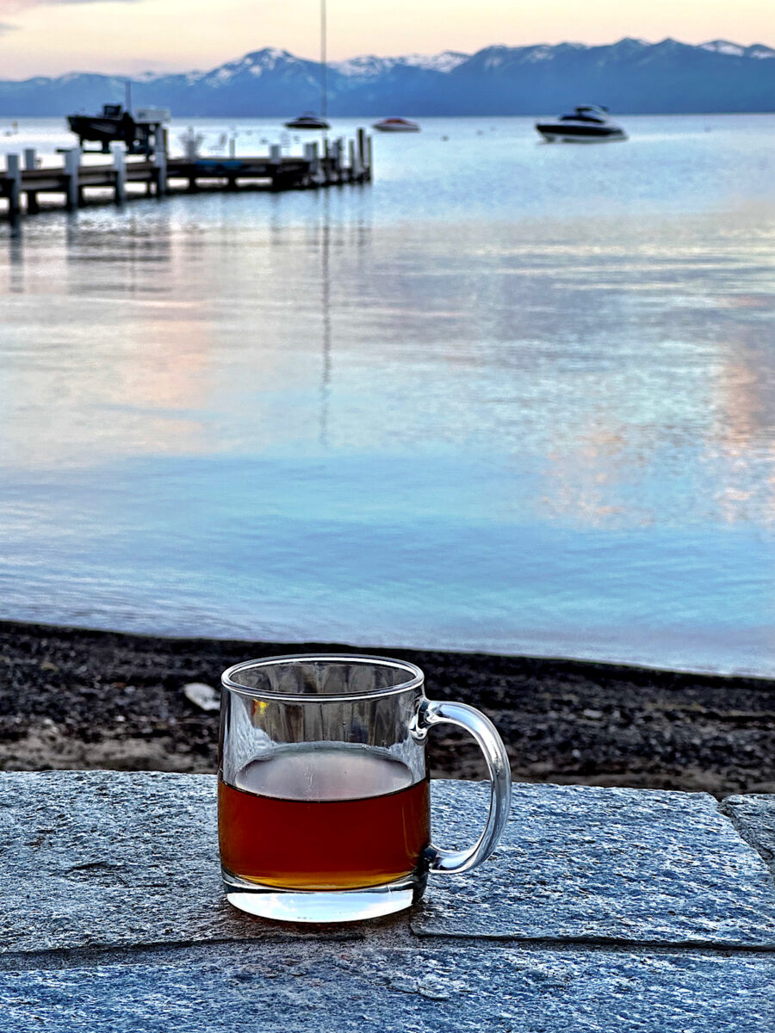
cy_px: 516
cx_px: 388
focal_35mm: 77
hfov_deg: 19.1
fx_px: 2299
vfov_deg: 25.3
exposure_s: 1/99
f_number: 2.8
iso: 50
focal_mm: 9
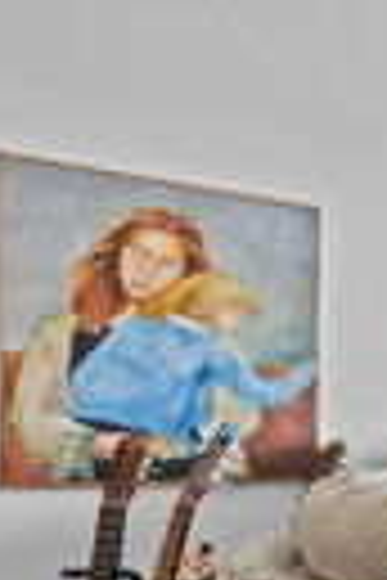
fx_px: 838
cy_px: 423
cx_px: 958
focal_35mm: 52
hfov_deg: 14.5
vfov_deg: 37.4
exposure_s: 1/2
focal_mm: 14
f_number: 9.5
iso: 250
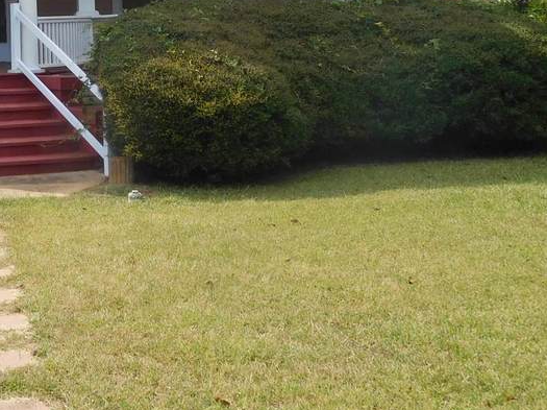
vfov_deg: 22.4
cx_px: -51
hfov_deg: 28.8
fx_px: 963
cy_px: -61
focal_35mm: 61
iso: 125
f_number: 3.4
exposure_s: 1/800
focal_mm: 4.5
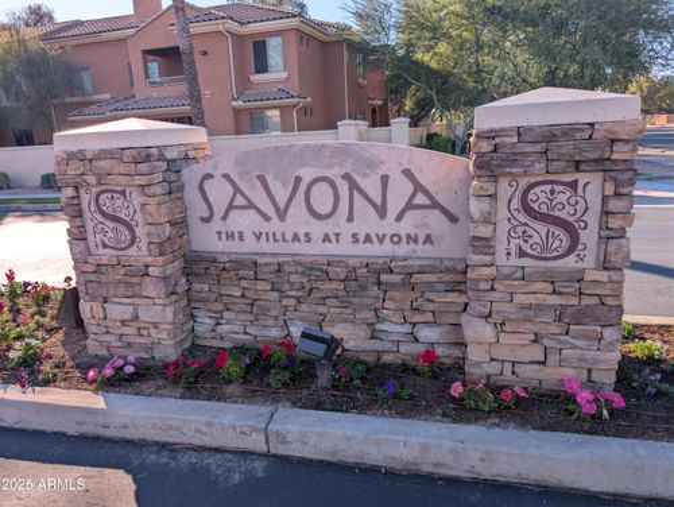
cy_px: 254
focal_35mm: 24
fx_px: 468
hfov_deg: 71.5
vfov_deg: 56.9
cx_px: 337
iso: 24
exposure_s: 1/700
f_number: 1.68
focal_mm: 6.9
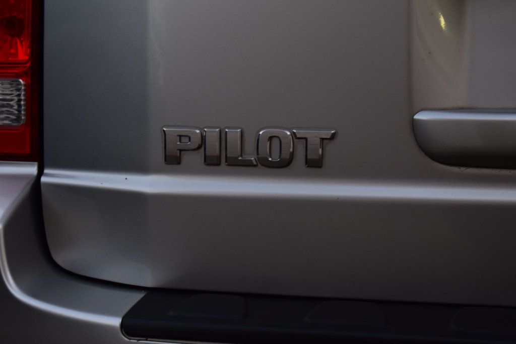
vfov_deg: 16.5
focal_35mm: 82
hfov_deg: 24.6
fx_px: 1182
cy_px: 172
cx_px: 258
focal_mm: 55
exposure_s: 1/20
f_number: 6.3
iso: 400
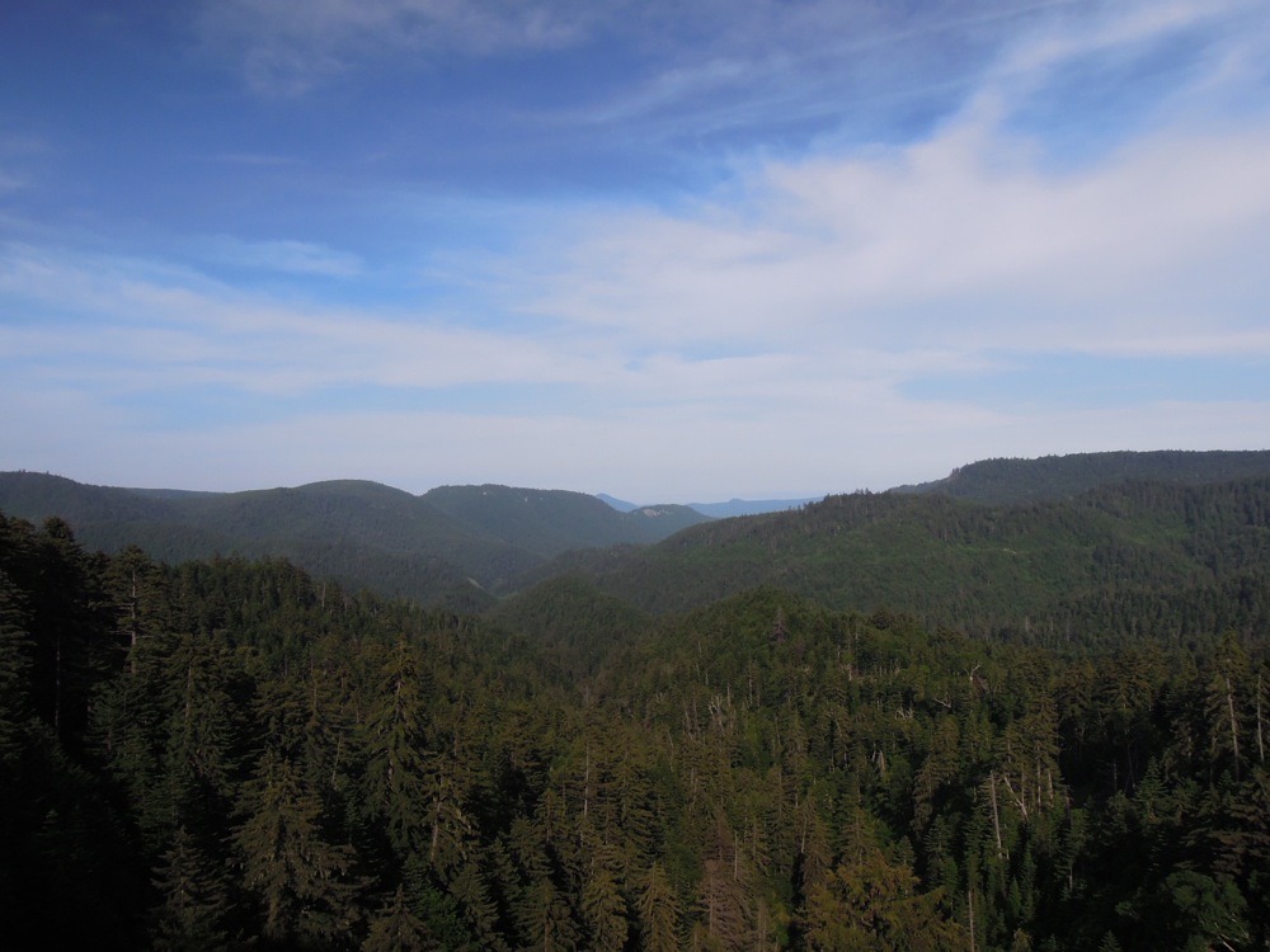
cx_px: 635
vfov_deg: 56.8
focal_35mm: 24
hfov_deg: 71.6
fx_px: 881
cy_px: 476
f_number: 4
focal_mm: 4.3
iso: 160
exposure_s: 1/1600
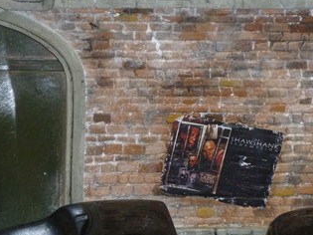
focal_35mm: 303
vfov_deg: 4.9
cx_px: 178
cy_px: 178
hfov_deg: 6.5
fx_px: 2739
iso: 320
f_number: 5.6
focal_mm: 26.7
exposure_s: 1/50
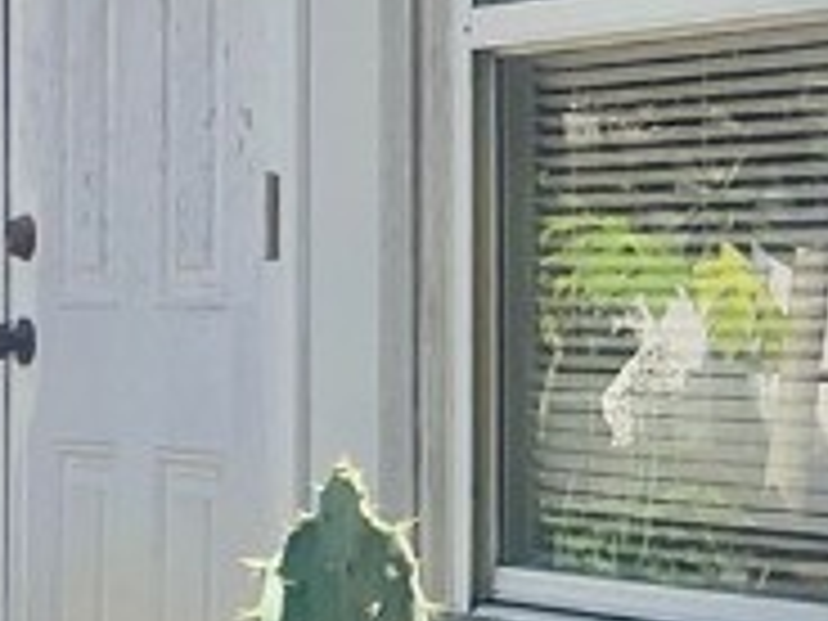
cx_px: 1656
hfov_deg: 12.1
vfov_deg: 10.2
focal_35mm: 145
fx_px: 3468
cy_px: 500
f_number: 1.6
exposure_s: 1/2747
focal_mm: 4.2
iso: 32
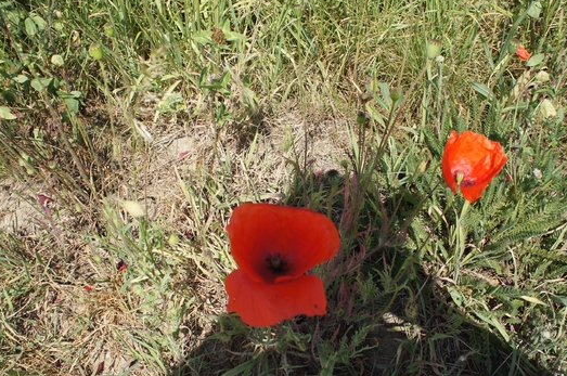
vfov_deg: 42.2
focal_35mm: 31
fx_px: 487
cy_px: 203
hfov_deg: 60.3
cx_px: 300
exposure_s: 1/320
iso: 200
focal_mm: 18
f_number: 7.1
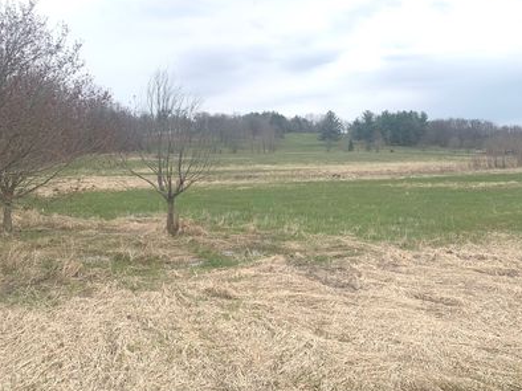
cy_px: 165
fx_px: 497
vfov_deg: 42.8
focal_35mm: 33
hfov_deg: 54.7
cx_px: 330
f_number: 1.8
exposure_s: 1/2208
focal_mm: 4.25
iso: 25
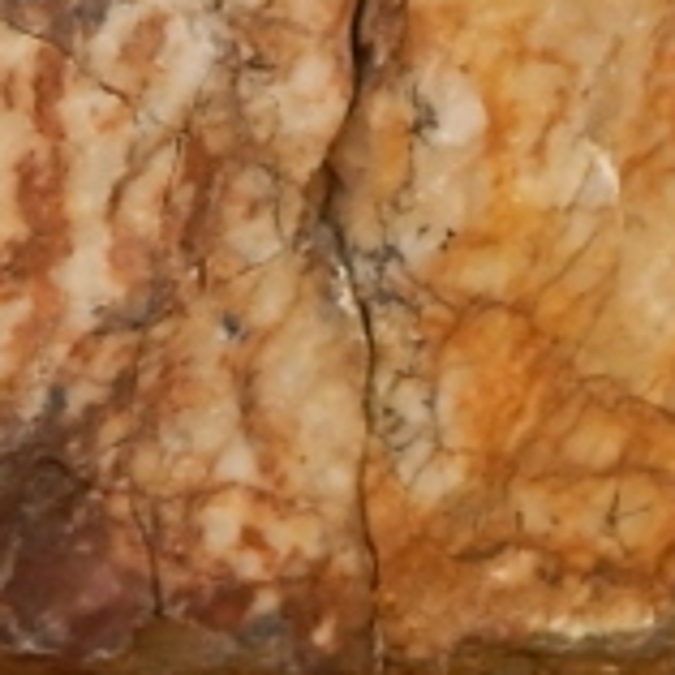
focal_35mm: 127
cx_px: 206
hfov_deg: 13.7
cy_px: -142
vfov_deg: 13.4
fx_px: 2802
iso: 125
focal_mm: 4
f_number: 3
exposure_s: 1/400
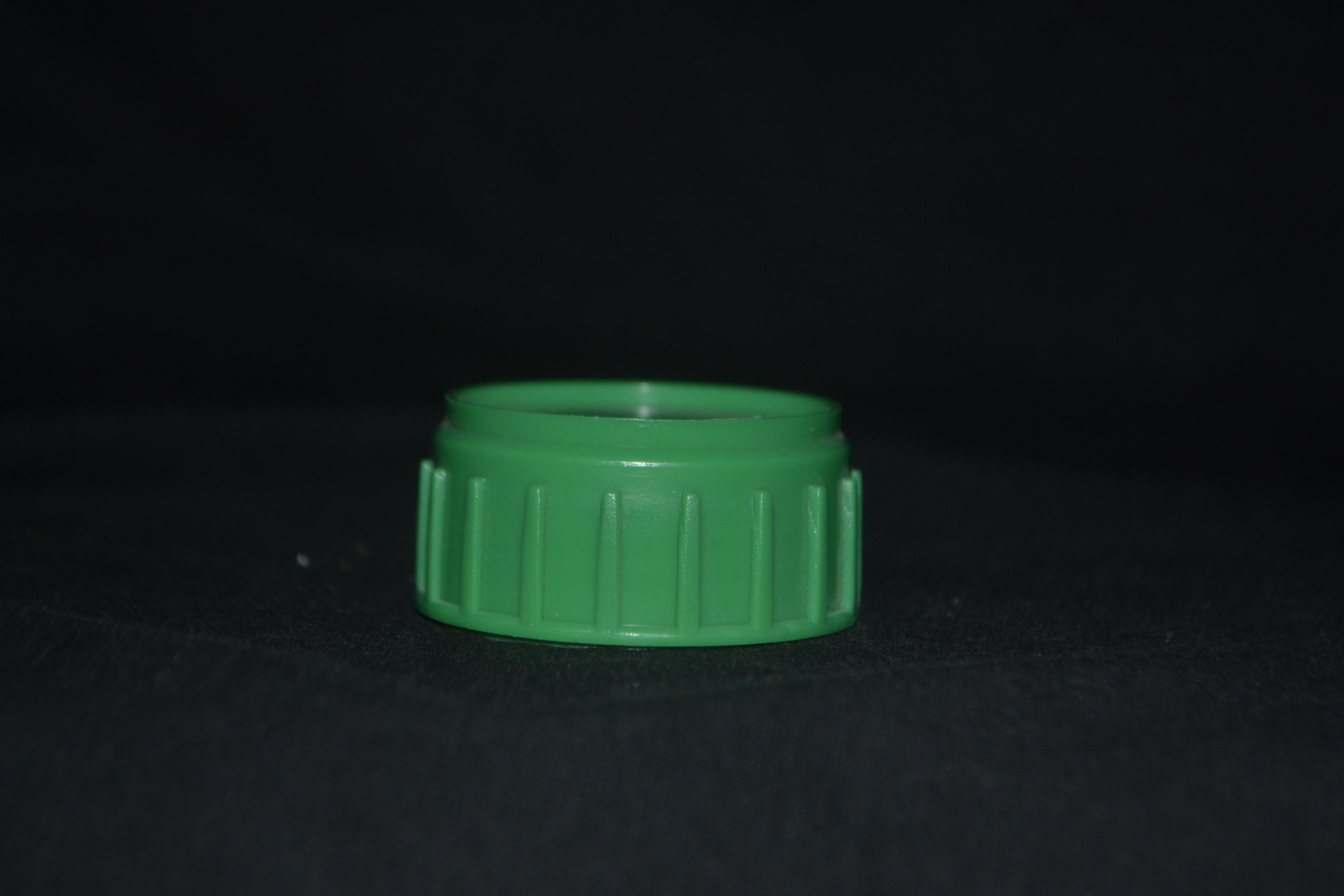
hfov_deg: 24.6
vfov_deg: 16.6
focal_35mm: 82
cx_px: 672
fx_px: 3080
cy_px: 448
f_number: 5.6
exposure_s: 1/60
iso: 640
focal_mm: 55
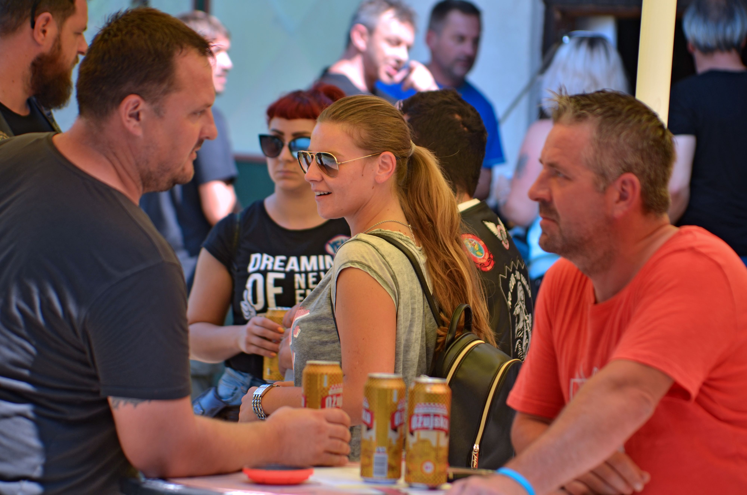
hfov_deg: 10.2
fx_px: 4193
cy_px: 248
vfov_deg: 6.8
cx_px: 374
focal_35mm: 202
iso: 100
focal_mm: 135
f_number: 4.2
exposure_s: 1/250
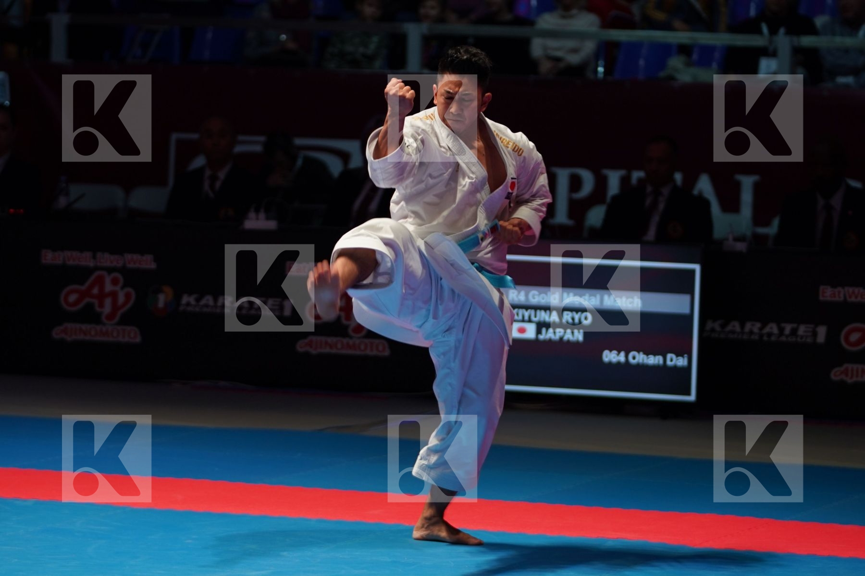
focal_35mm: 187
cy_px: 288
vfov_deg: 7.3
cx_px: 432
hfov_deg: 11.0
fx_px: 4493
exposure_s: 1/200
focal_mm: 125
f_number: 2.8
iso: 320
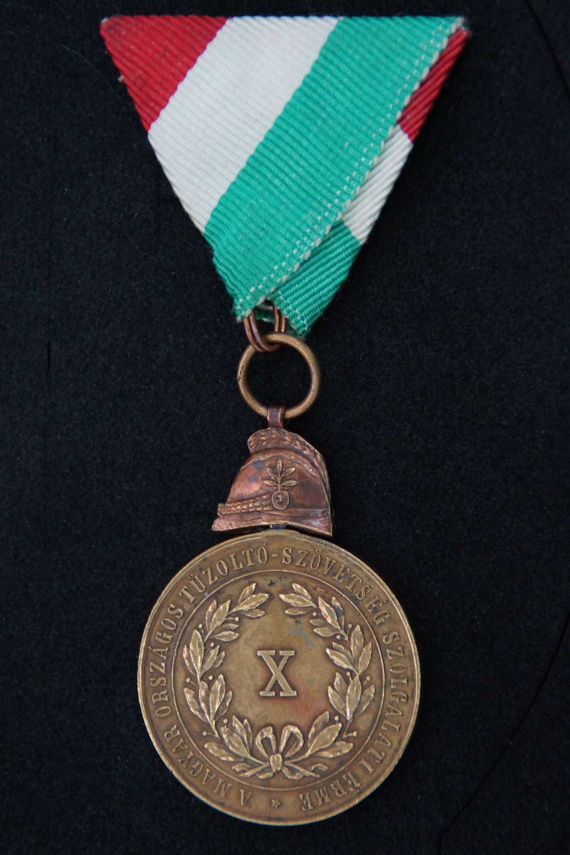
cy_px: 423
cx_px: 283
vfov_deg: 12.9
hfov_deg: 8.6
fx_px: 3787
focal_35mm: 160
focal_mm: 105
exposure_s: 1/13
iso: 1600
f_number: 5.6
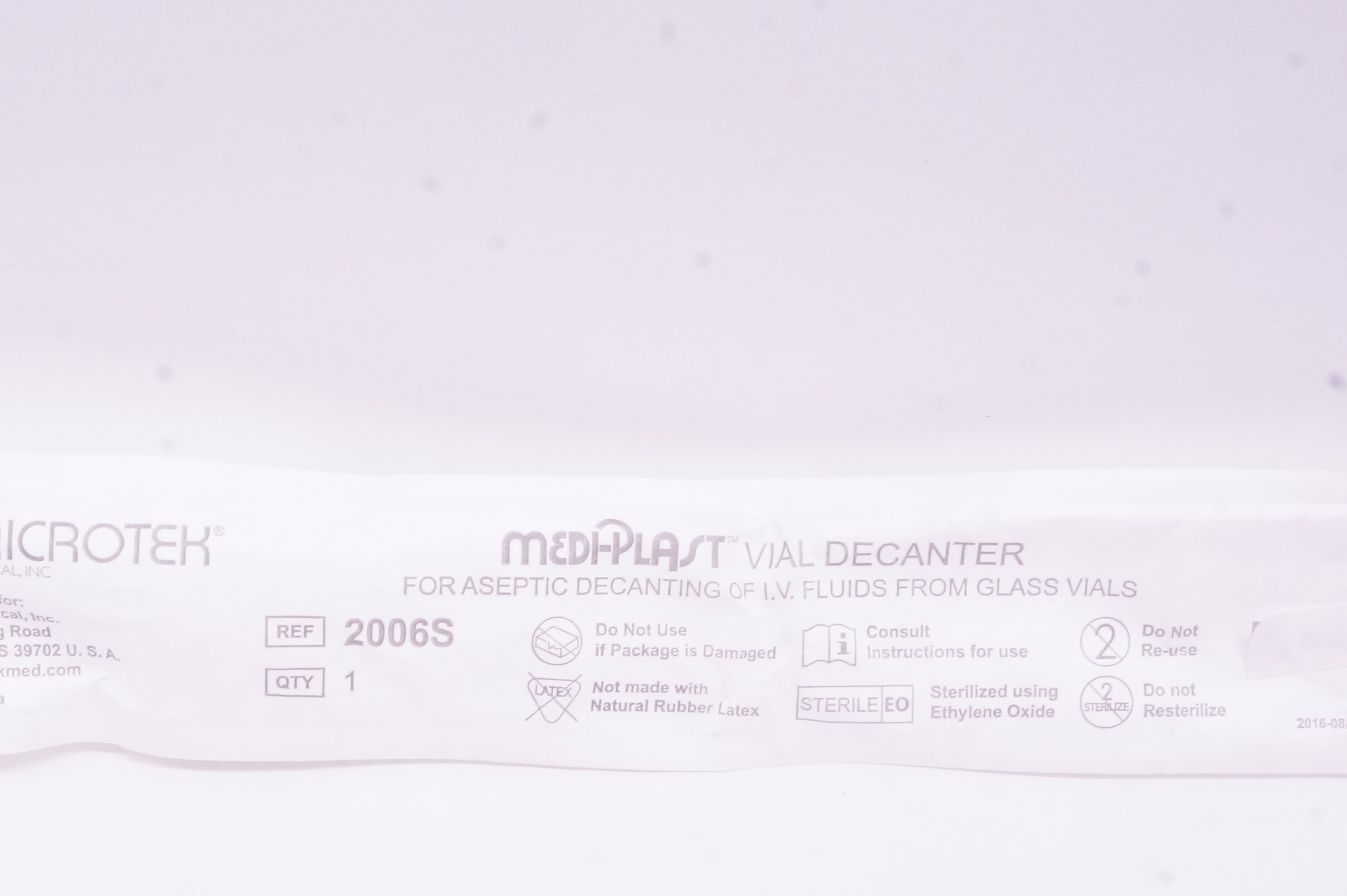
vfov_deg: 22.5
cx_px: 472
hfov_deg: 33.3
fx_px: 2235
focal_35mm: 60
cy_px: 611
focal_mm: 25
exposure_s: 1/25
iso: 1600
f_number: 20
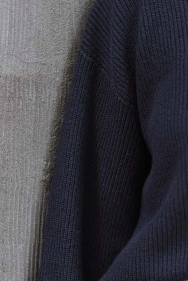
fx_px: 1183
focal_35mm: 151
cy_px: 287
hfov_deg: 9.0
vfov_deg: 13.4
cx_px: 215
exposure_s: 1/400
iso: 200
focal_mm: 50
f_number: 1.2
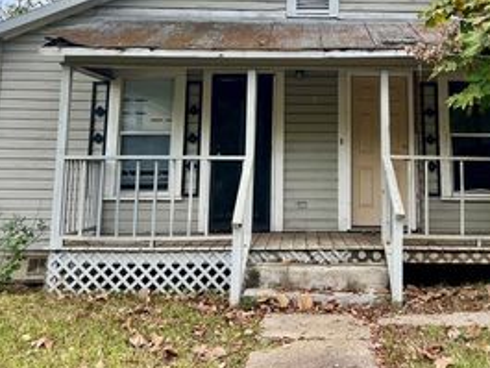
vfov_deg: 28.6
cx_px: 329
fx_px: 694
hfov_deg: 38.4
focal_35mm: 49
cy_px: 43
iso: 50
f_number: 1.5
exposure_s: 1/797
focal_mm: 5.7
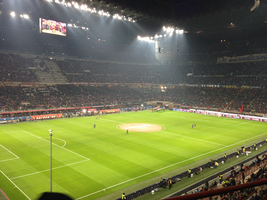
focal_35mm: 33
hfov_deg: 55.4
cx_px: 134
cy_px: 100
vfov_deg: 42.9
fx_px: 255
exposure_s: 1/24
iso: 50
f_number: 2.4
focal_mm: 4.12
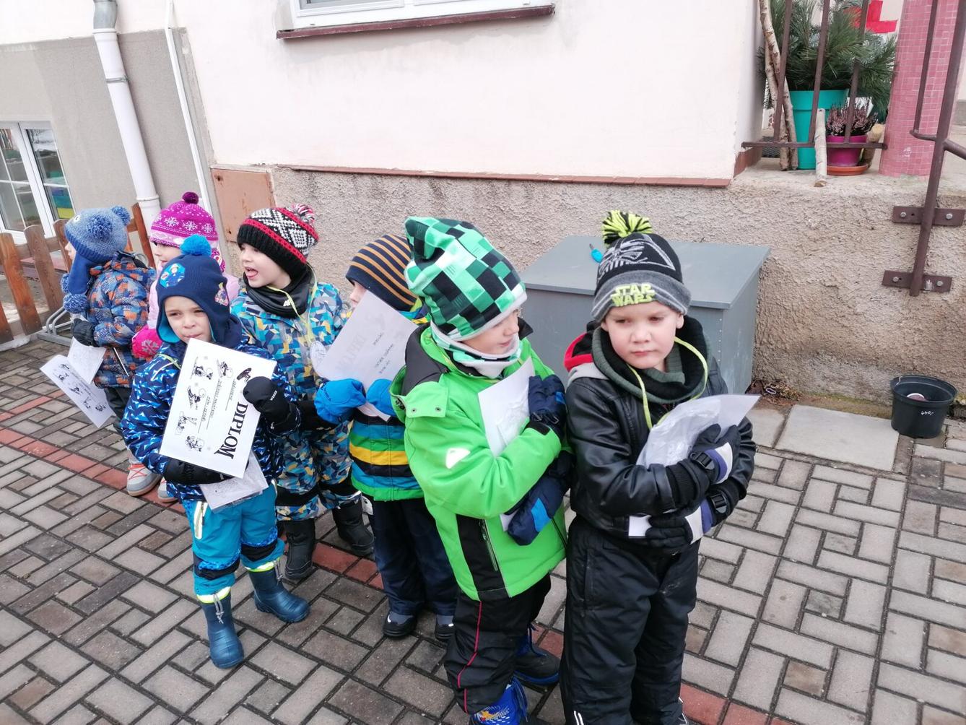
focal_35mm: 27
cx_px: 483
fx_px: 754
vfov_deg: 51.4
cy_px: 362
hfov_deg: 65.3
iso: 50
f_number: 1.8
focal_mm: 4.75
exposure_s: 1/105
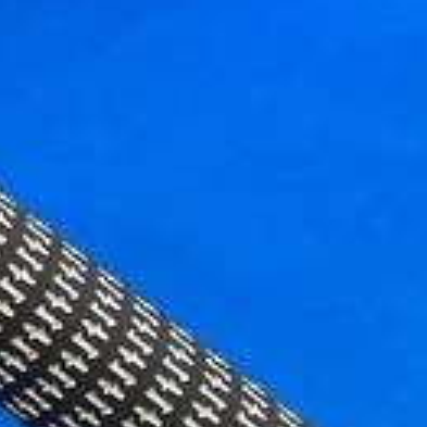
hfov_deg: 12.7
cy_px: -68
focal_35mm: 112
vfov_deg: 15.1
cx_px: -531
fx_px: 1563
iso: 160
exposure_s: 1/60
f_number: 1.8
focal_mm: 4.25
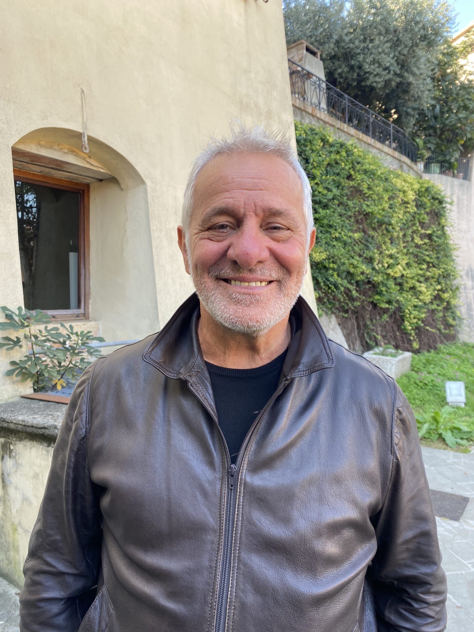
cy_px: 316
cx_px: 237
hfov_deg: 53.1
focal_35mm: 26
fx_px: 475
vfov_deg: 67.3
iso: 32
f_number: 1.8
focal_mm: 4.25
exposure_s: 1/122
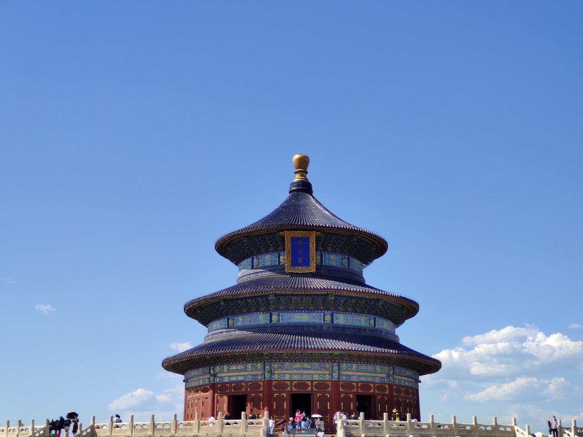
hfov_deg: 36.8
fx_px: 876
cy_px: 218
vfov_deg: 28.0
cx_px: 292
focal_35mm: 52
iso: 100
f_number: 2.4
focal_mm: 5.55
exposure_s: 1/1003
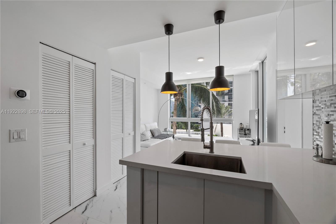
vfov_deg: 77.3
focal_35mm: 15
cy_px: 112
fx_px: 140
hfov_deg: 100.4
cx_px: 168
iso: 250
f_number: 9
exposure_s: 1/8
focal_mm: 10
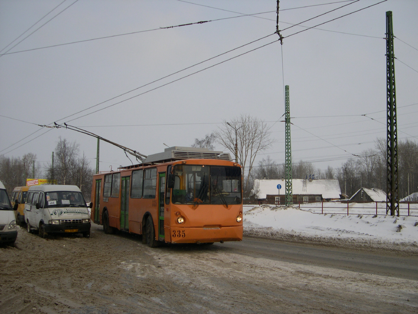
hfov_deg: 49.0
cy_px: 157
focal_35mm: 38
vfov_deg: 37.7
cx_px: 209
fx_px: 459
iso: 100
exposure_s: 1/629
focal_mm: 8
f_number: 2.8
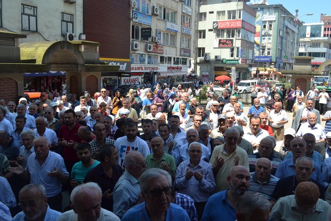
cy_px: 108
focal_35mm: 28
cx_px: 168
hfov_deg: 65.5
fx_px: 257
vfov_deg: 46.4
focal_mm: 18
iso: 100
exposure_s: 1/160
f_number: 6.3
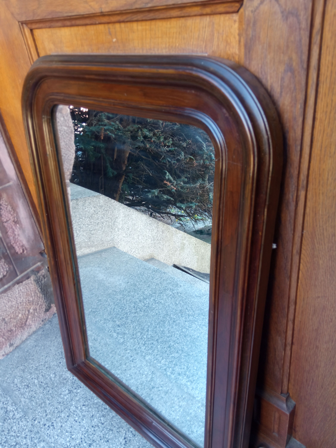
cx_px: 168
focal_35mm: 27
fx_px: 349
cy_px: 224
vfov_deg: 65.3
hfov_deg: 51.4
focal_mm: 3.79
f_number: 2.2
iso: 176
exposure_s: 1/33.3
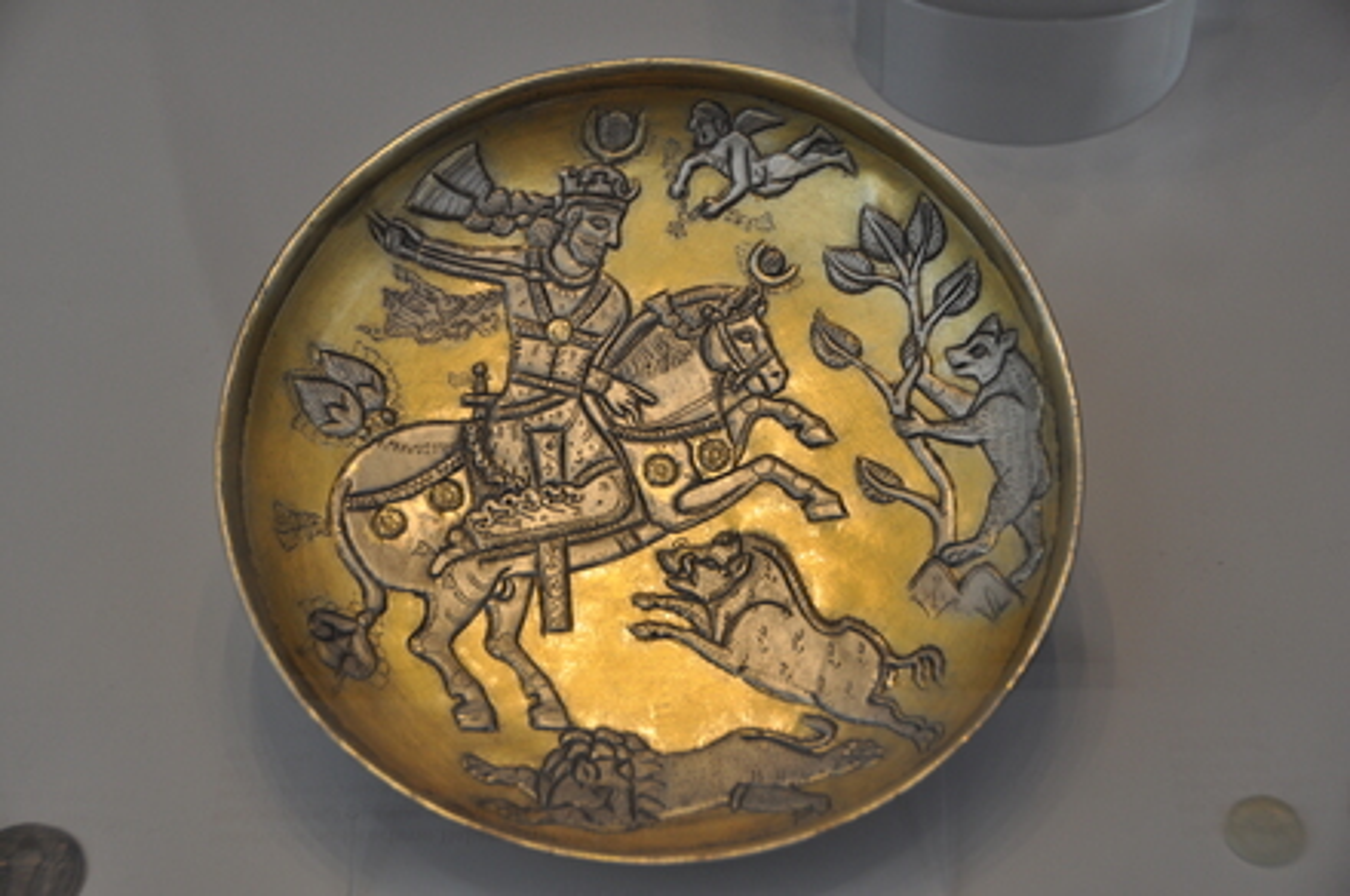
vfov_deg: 18.1
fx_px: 2808
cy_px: 448
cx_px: 675
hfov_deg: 27.0
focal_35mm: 75
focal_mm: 50
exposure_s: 1/100
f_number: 5
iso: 500
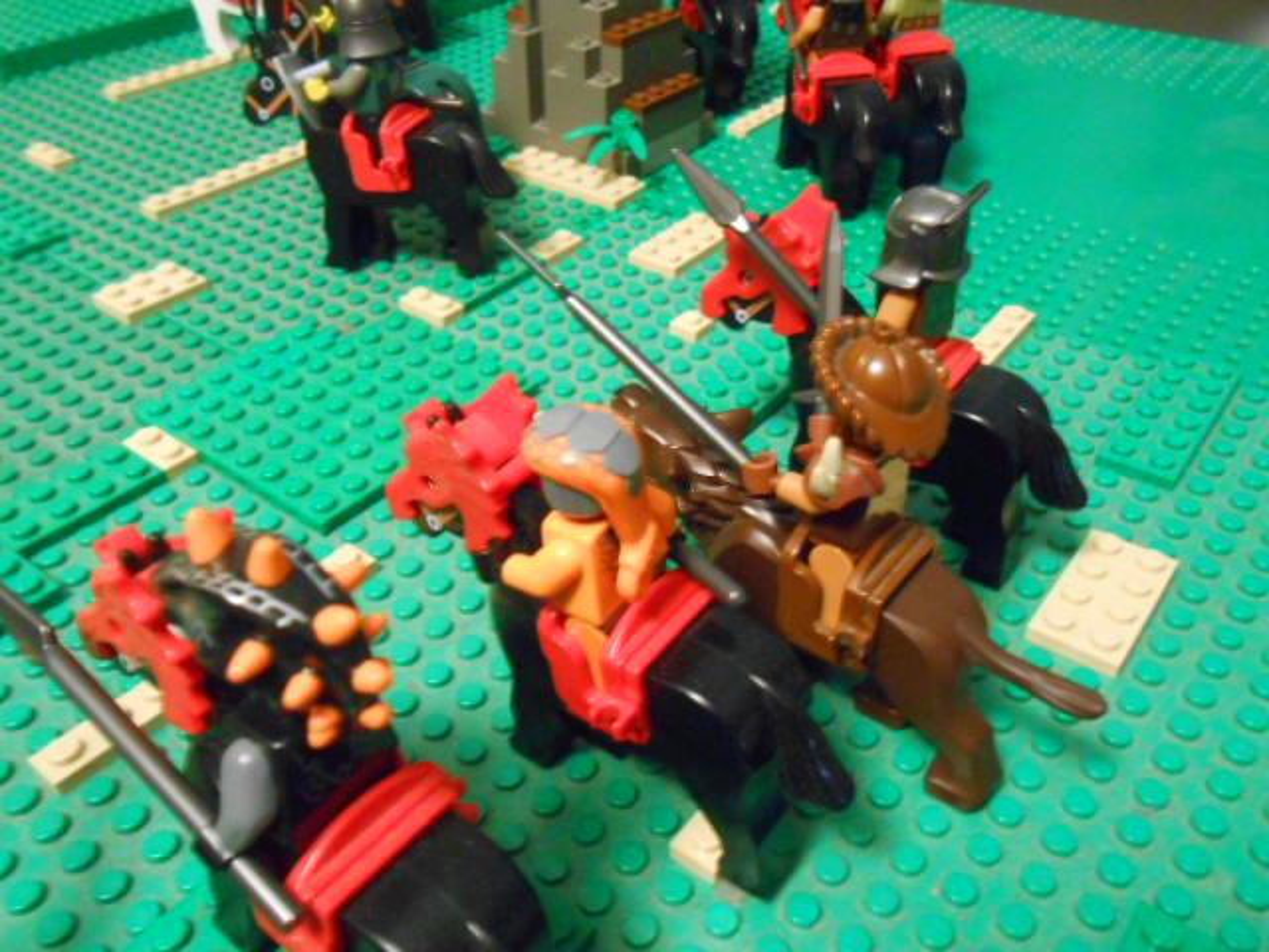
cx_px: 634
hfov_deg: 60.0
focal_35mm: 30
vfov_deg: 46.8
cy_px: 476
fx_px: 1100
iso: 800
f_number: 3.8
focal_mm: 5.3
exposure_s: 1/2.5
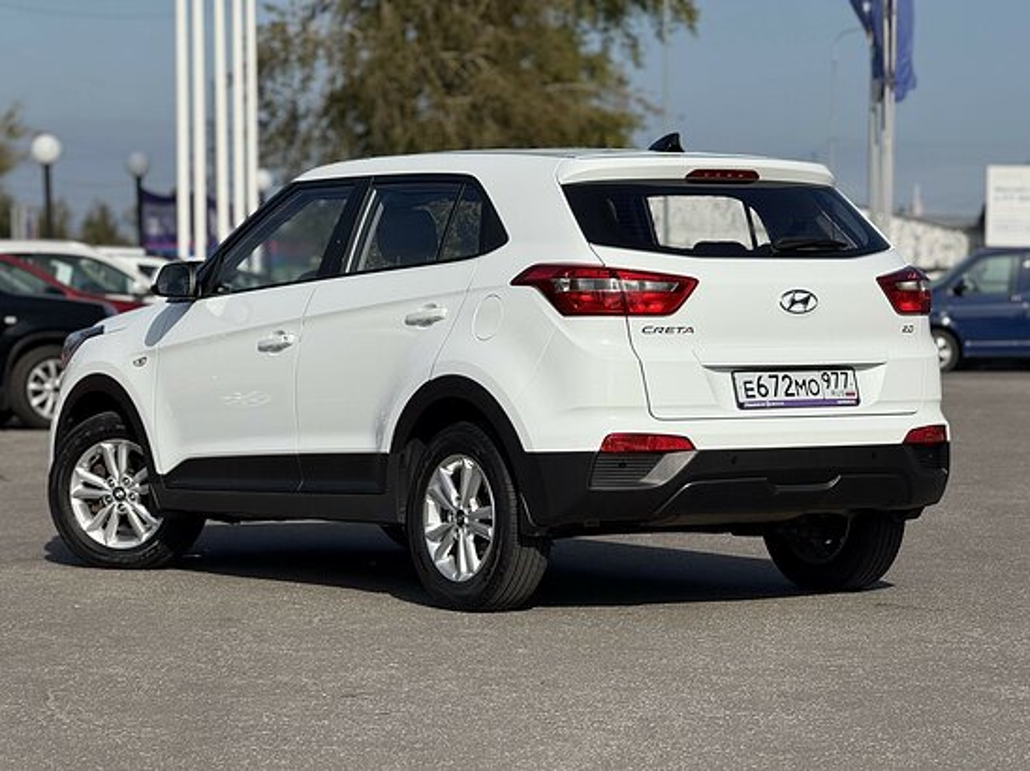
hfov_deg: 16.4
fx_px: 3567
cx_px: 515
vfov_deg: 12.3
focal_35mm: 120
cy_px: 386
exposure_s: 1/3344
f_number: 2.8
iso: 50
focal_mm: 15.66
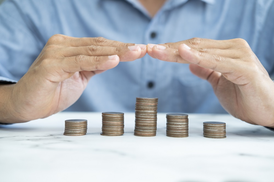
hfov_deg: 37.5
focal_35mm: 53
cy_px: 91
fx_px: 403
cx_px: 137
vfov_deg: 25.5
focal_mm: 35
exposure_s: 1/60
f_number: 2.5
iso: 400
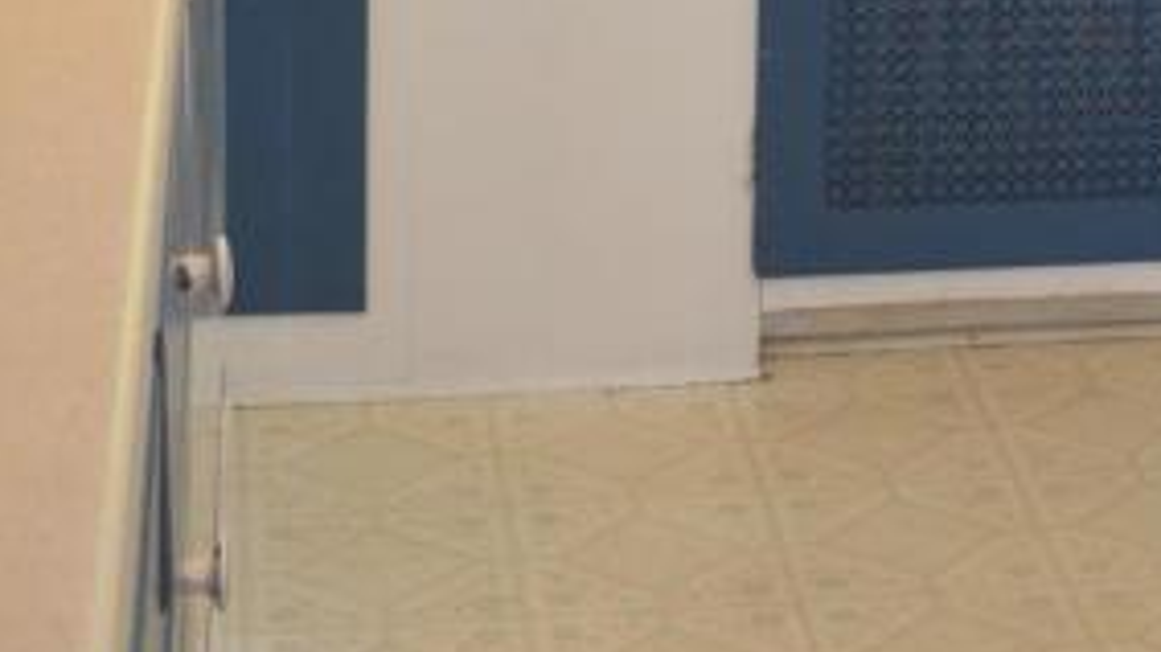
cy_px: -738
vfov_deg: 8.8
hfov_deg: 16.5
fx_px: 3939
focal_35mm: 128
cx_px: 1085
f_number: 4
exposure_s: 1/60
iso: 400
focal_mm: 20
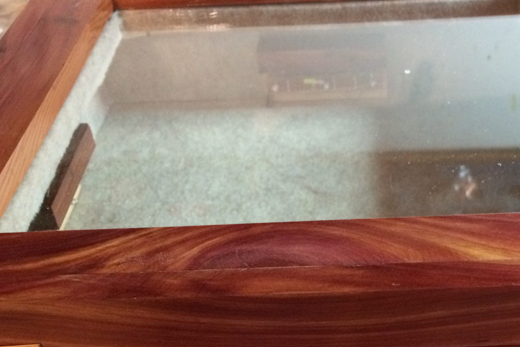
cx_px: 365
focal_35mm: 55
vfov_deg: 23.8
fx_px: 794
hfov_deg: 35.7
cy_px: 322
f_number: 2.2
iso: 320
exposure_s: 1/20
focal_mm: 4.15
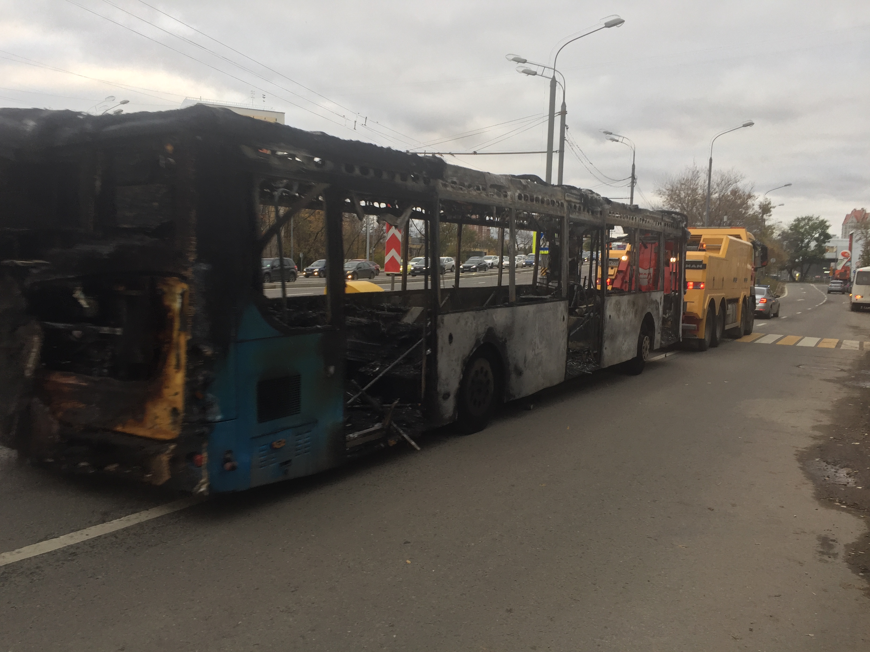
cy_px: 326
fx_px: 729
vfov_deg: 48.2
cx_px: 435
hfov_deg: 61.7
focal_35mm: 29
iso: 40
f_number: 2.2
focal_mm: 4.15
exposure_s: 1/100
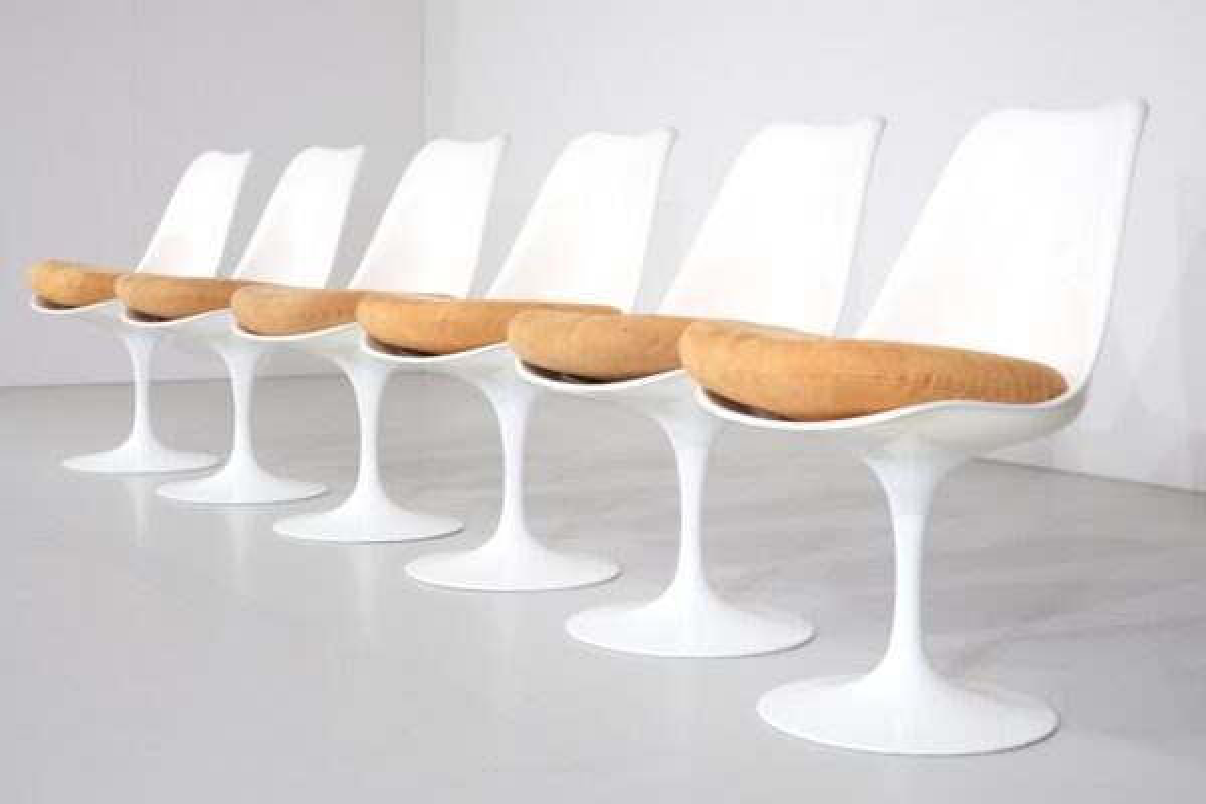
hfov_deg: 37.5
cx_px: 603
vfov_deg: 25.5
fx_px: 1775
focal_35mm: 53
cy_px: 402
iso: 400
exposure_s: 1/38
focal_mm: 35
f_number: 5.6
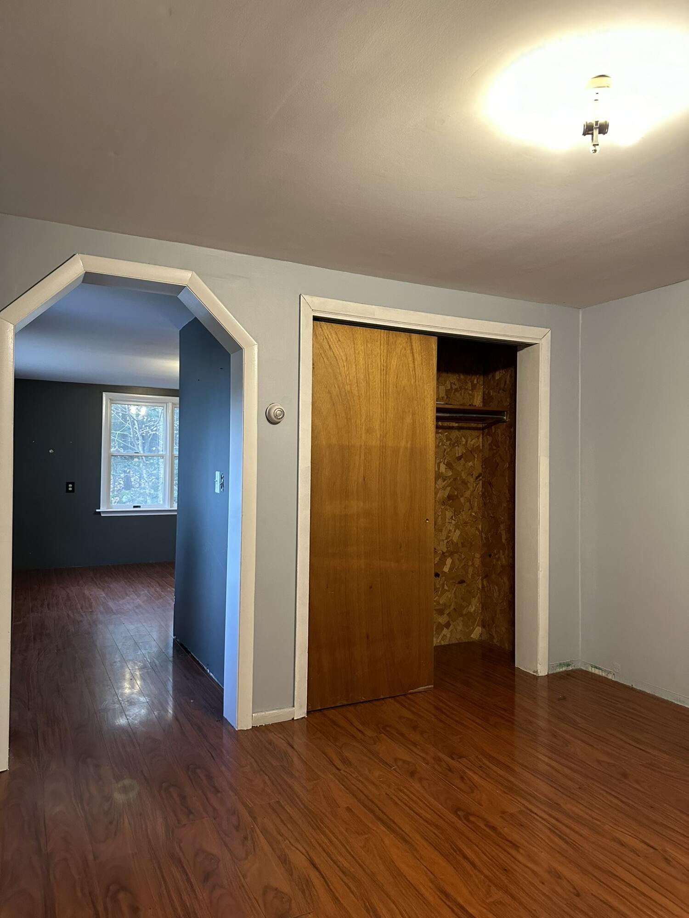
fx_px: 637
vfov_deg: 71.6
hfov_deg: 56.8
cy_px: 459
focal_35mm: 24
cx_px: 344
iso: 500
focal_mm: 6.86
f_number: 1.78
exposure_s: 1/60
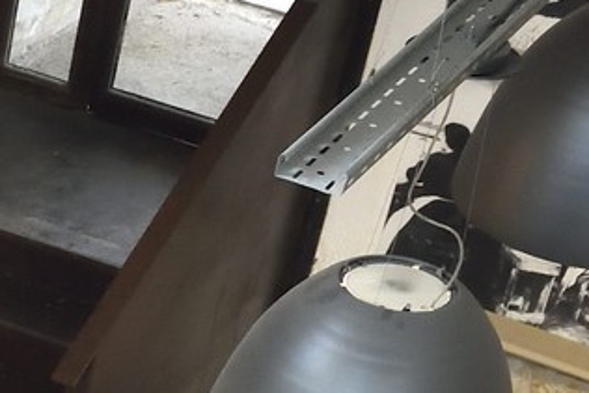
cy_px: 827
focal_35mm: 162
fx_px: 2652
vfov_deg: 8.0
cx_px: -742
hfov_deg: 11.0
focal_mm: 32
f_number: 5.6
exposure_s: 1/80
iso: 3200
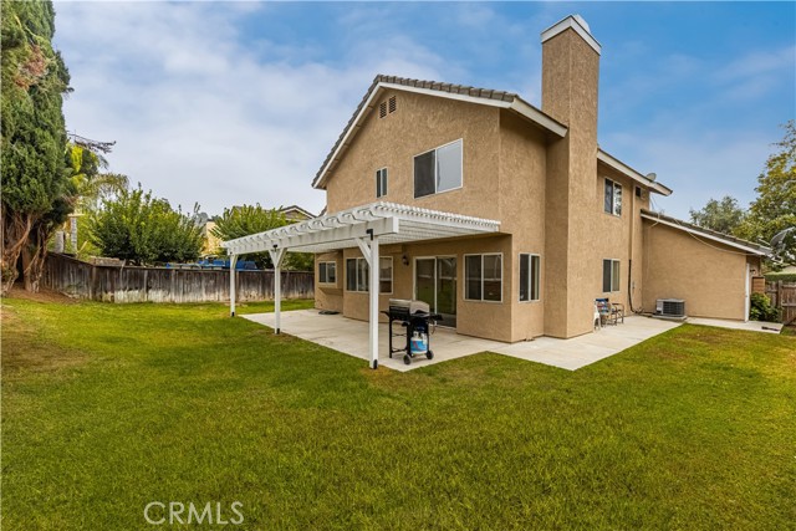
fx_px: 310
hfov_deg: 104.2
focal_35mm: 14
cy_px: 266
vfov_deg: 81.2
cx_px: 398
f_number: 5.6
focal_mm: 14
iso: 125
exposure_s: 1/320
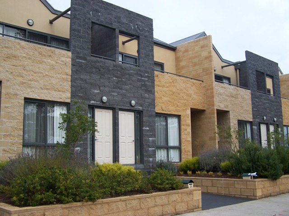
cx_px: 144
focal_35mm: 38
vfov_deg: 37.7
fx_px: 317
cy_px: 108
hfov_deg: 49.0
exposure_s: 1/250
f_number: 2.8
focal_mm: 6.3
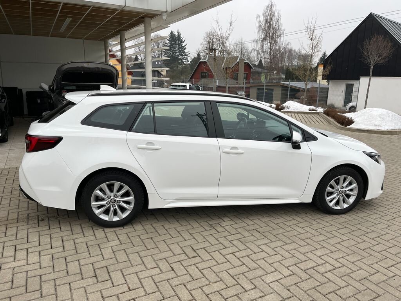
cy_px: 150
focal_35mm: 26
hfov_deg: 67.3
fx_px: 301
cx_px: 200
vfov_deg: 53.1
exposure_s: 1/415
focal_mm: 5.1
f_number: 1.6
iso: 50
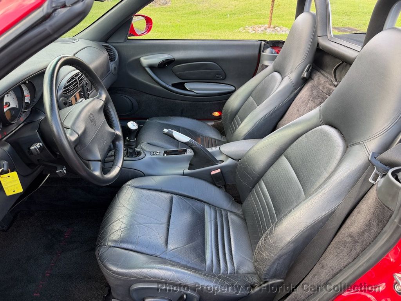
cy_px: 150
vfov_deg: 56.8
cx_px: 200
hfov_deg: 71.6
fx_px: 278
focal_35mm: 24
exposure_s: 1/130
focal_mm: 6.76
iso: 64
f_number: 1.78
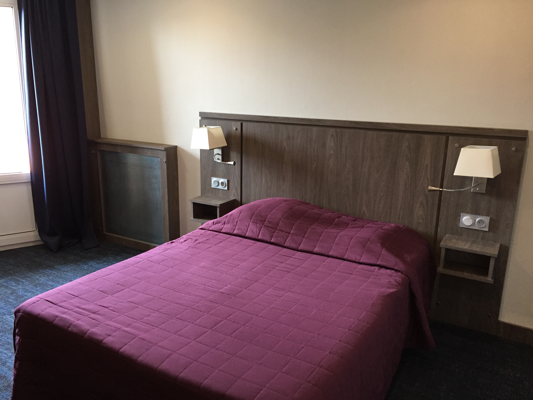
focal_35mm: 29
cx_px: 266
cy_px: 200
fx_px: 447
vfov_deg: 48.2
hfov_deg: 61.7
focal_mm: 4.15
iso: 200
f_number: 2.2
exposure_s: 1/33
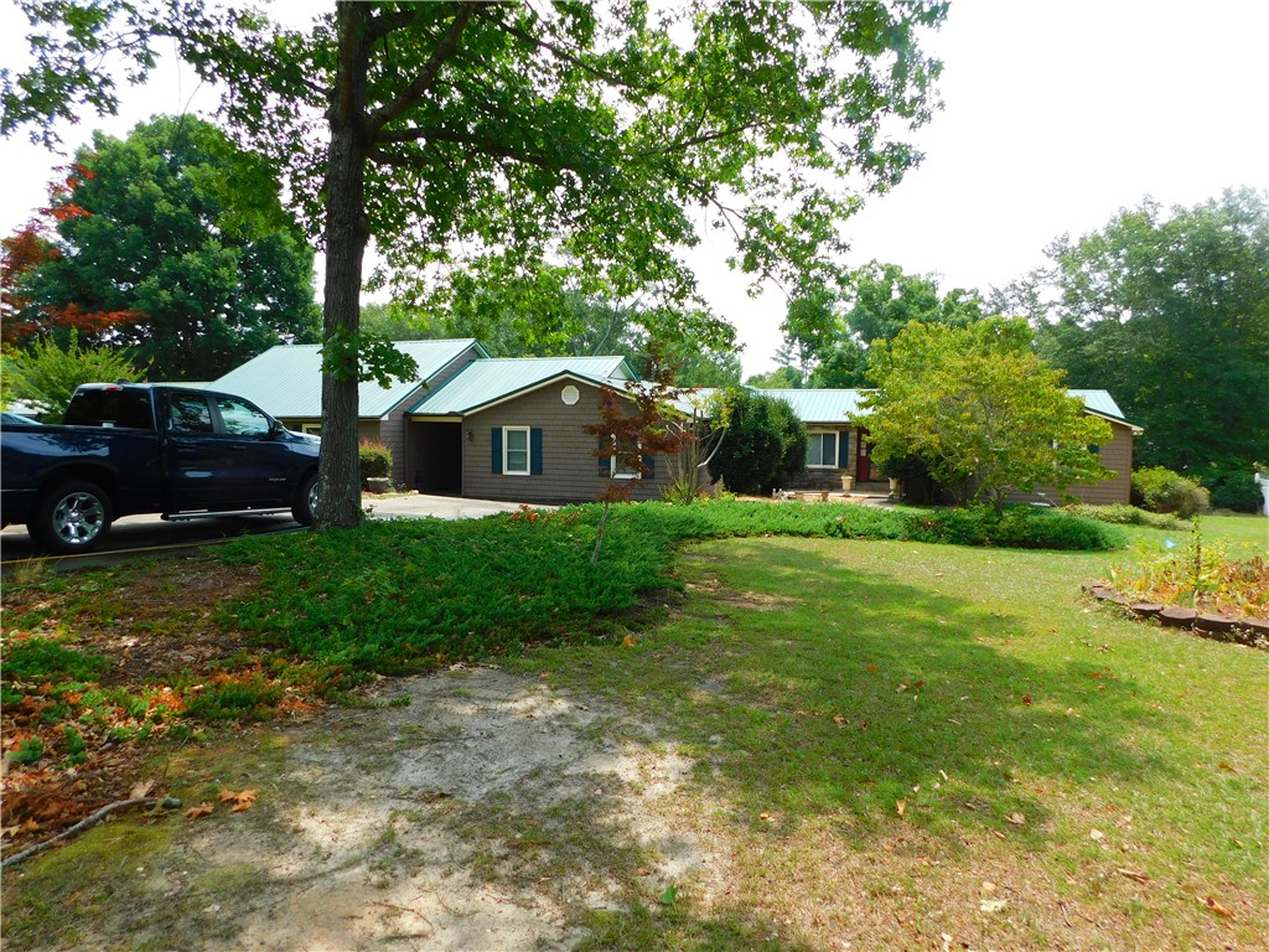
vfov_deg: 58.9
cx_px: 634
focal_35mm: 23
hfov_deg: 73.9
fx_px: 843
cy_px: 476
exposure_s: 1/640
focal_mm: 4
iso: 125
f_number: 3
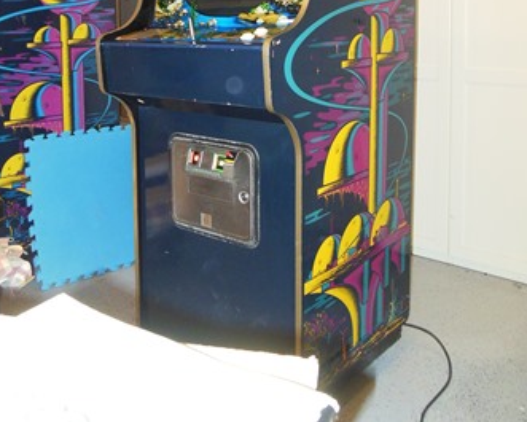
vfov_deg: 42.0
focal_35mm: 33
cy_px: 67
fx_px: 515
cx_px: 261
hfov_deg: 54.2
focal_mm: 4.5
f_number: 3.2
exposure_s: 1/25
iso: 500
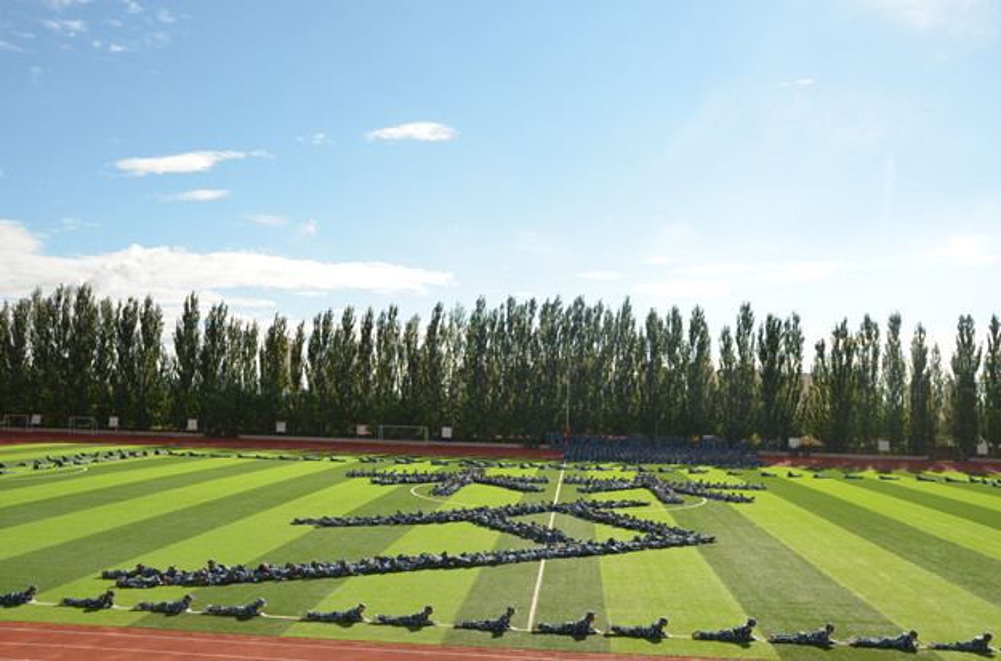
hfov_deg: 57.4
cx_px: 500
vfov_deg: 39.7
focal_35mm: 33
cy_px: 330
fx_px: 915
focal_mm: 22
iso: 100
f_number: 8
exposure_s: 1/250
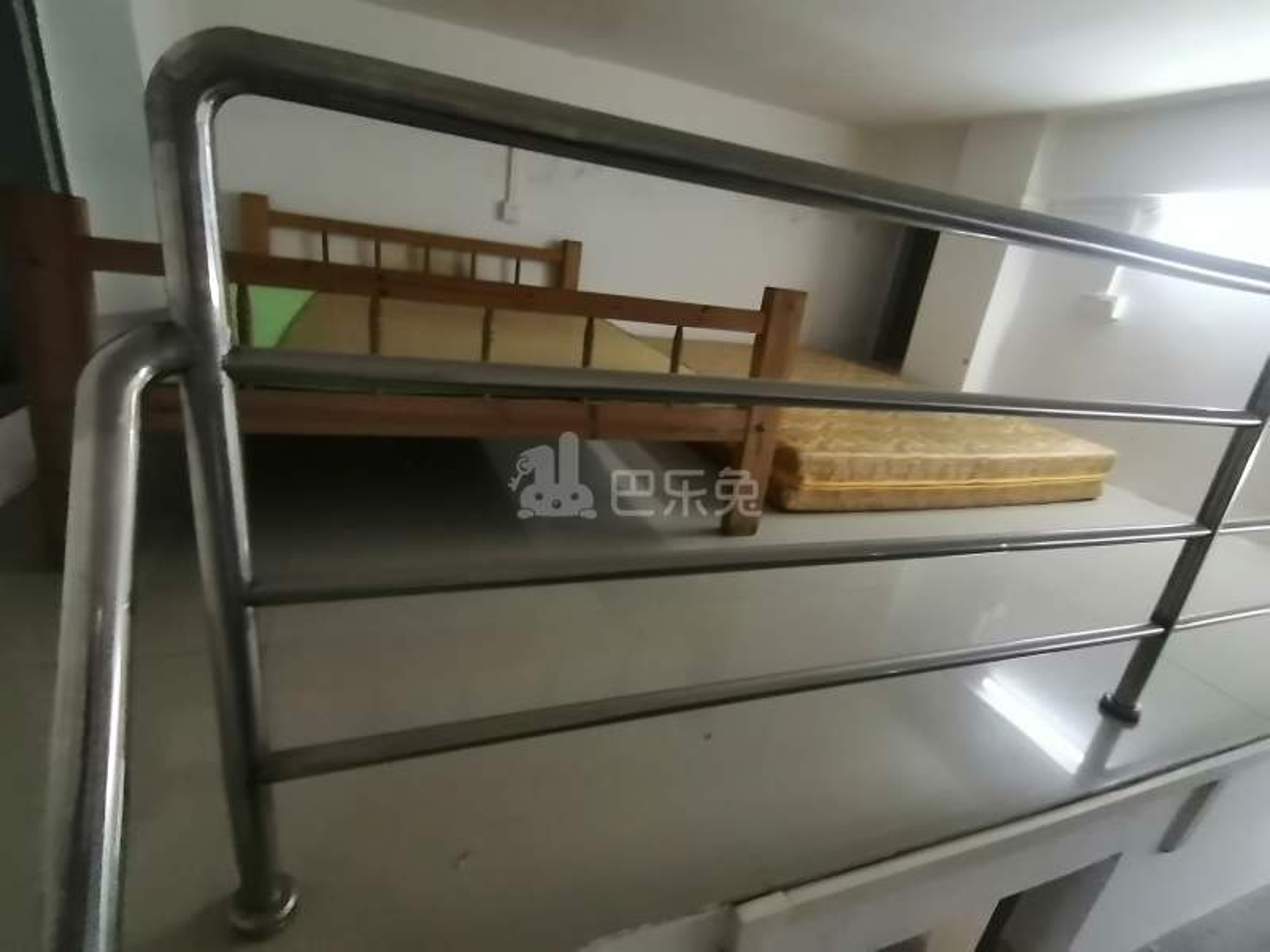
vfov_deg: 74.7
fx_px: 624
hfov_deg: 91.0
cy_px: 476
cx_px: 635
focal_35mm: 17
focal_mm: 1.78
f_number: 2.4
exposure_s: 1/25
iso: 320
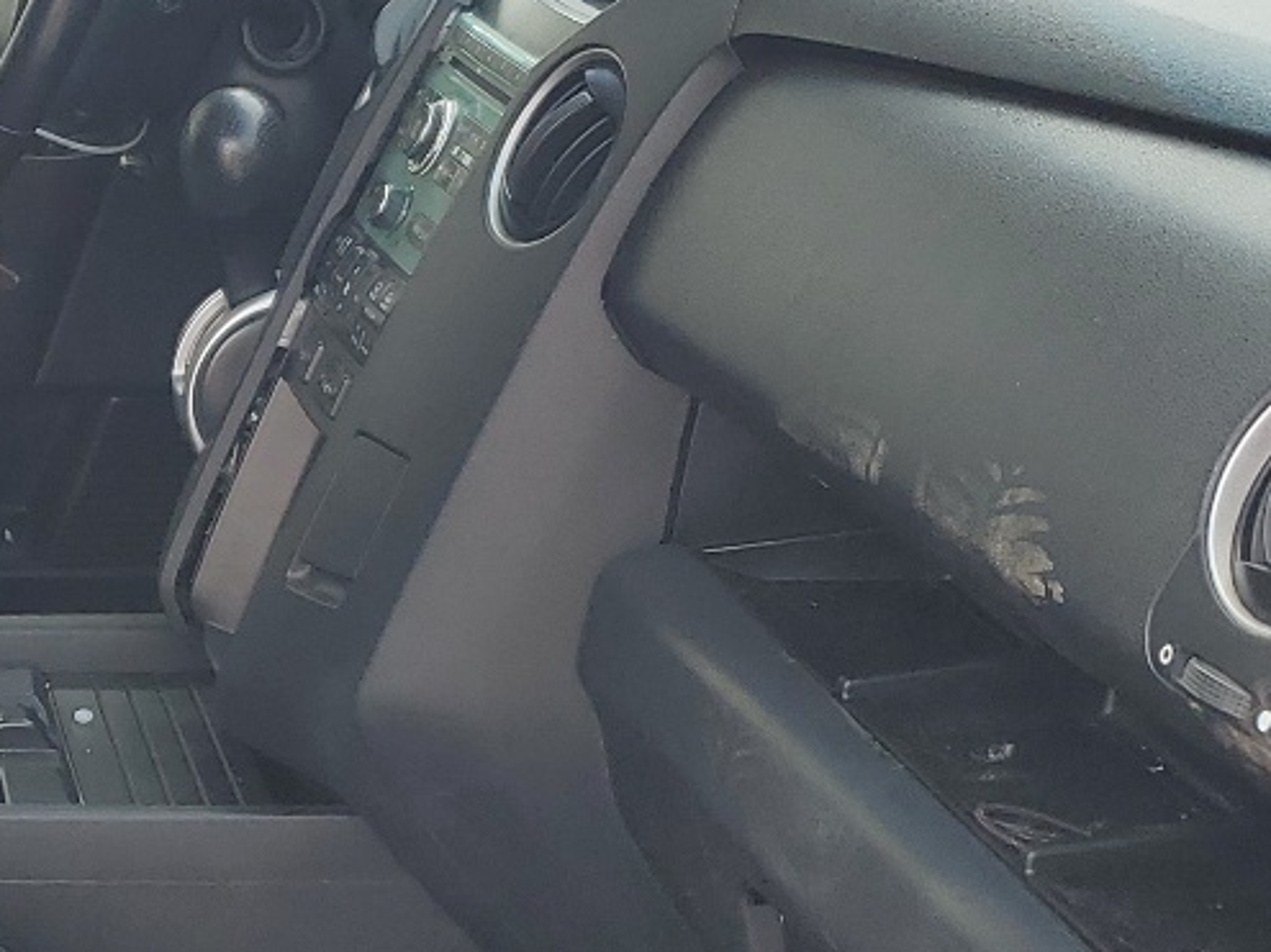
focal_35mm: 84
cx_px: -264
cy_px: 639
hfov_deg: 21.6
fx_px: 3083
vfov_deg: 17.5
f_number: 1.5
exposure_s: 1/556
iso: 50
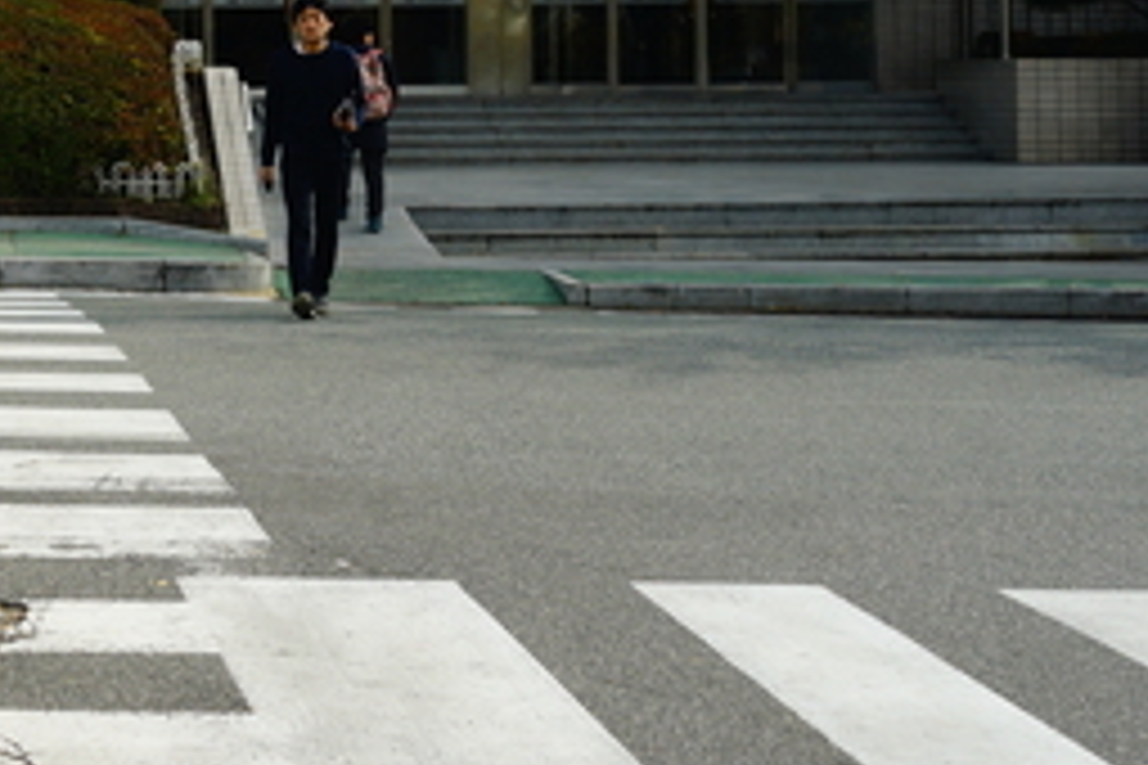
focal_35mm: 96
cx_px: -88
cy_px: 14
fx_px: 3061
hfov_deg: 20.3
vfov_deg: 14.1
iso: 200
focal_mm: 35
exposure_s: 1/125
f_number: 8
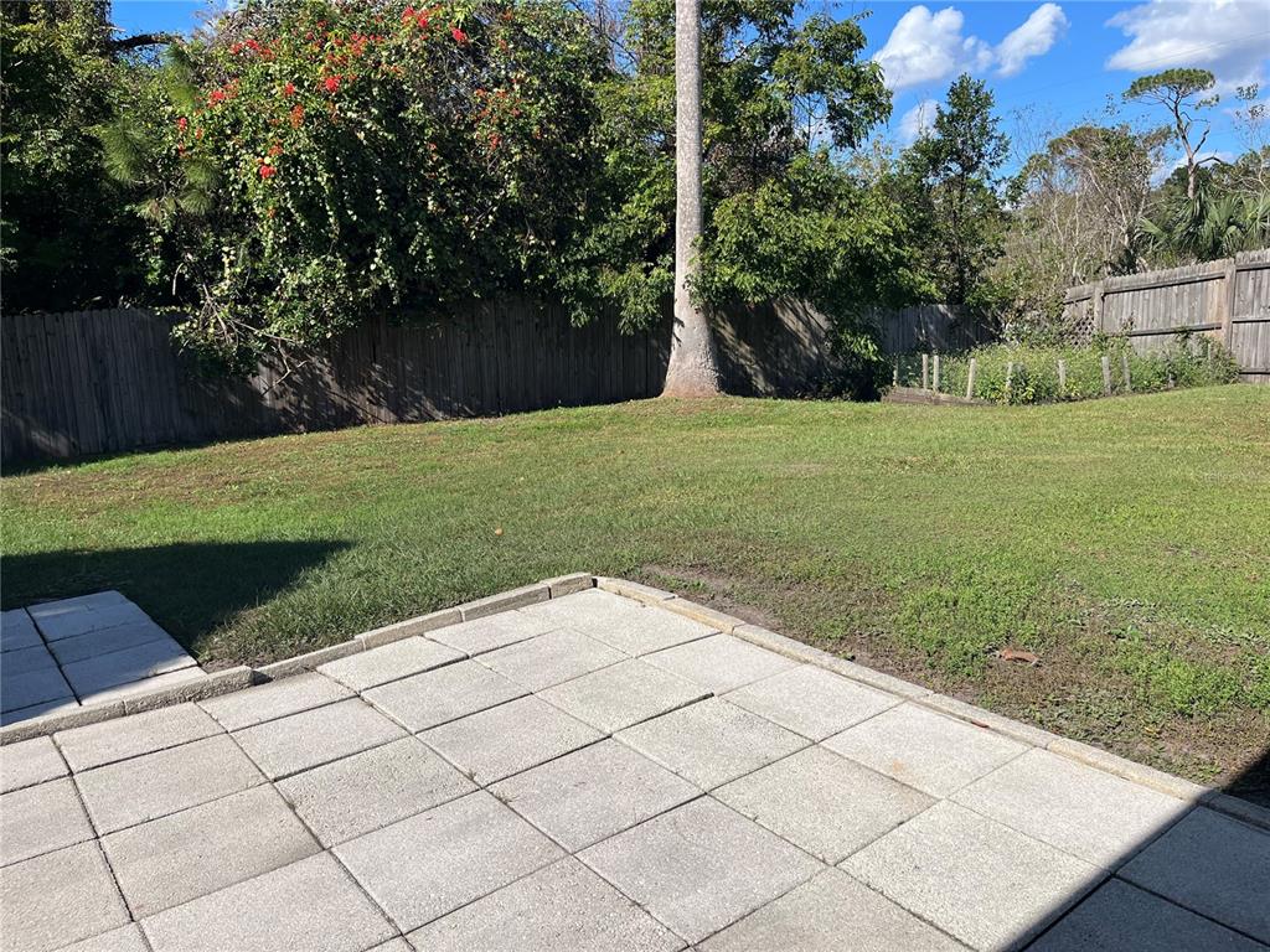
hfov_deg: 67.3
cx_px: 635
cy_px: 476
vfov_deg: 53.1
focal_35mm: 26
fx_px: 954
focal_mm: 5.1
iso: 50
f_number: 1.6
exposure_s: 1/4854
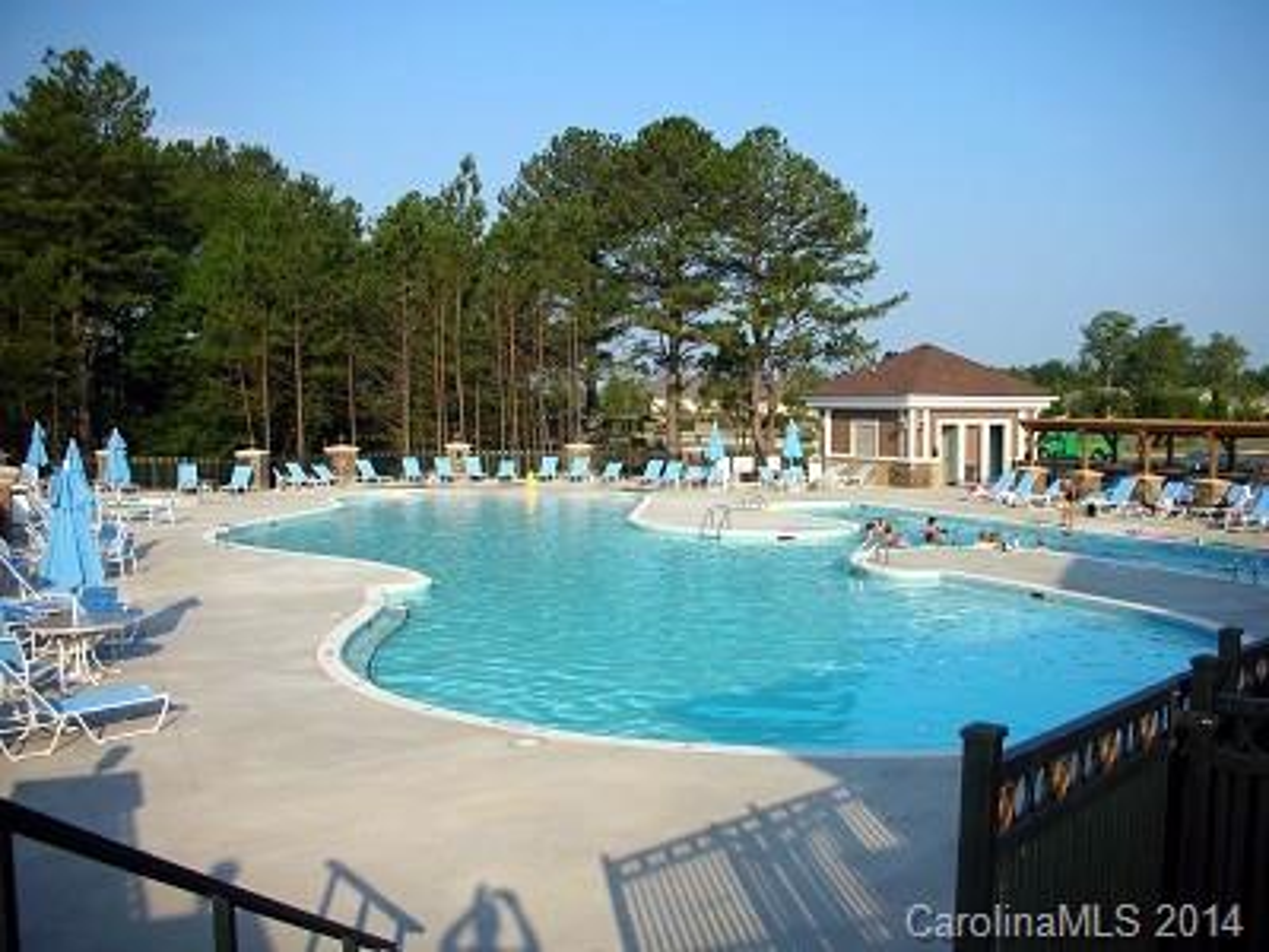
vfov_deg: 40.7
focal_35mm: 35
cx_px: 634
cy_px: 476
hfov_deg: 52.6
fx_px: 1283
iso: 50
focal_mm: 5.8
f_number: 8.5
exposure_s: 1/107
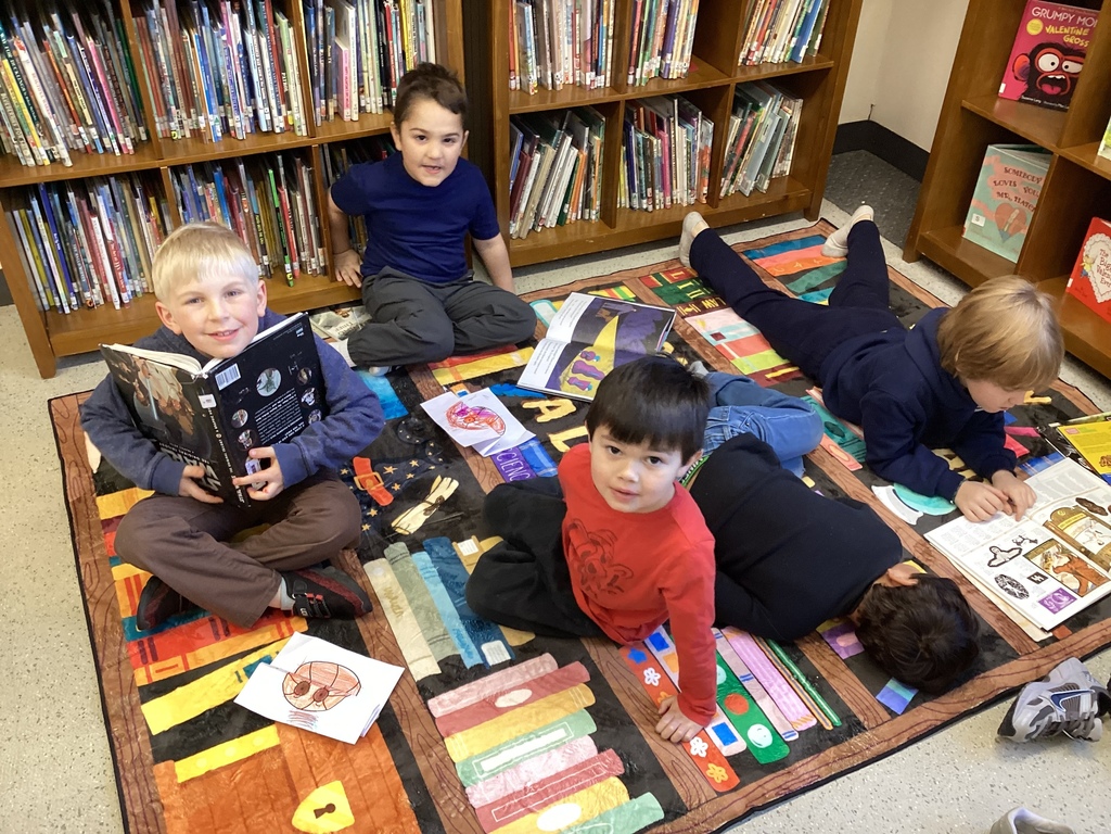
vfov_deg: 45.4
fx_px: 995
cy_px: 417
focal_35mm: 31
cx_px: 556
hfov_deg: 58.4
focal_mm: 3.3
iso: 160
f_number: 2.4
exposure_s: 1/50
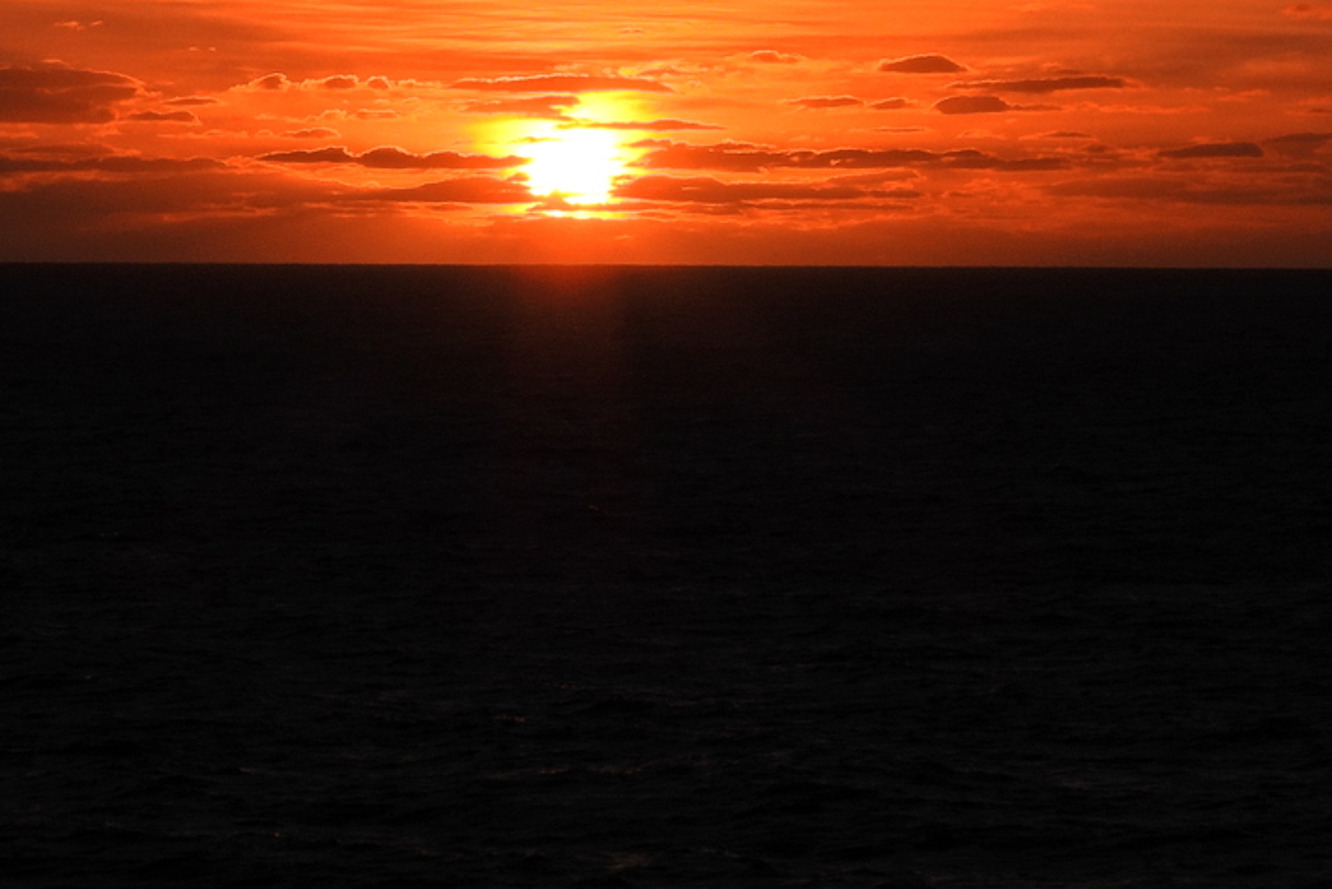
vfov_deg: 6.4
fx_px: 7956
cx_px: 775
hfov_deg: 9.6
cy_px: 90
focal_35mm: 215
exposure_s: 1/2000
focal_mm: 20.5
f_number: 6.3
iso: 100
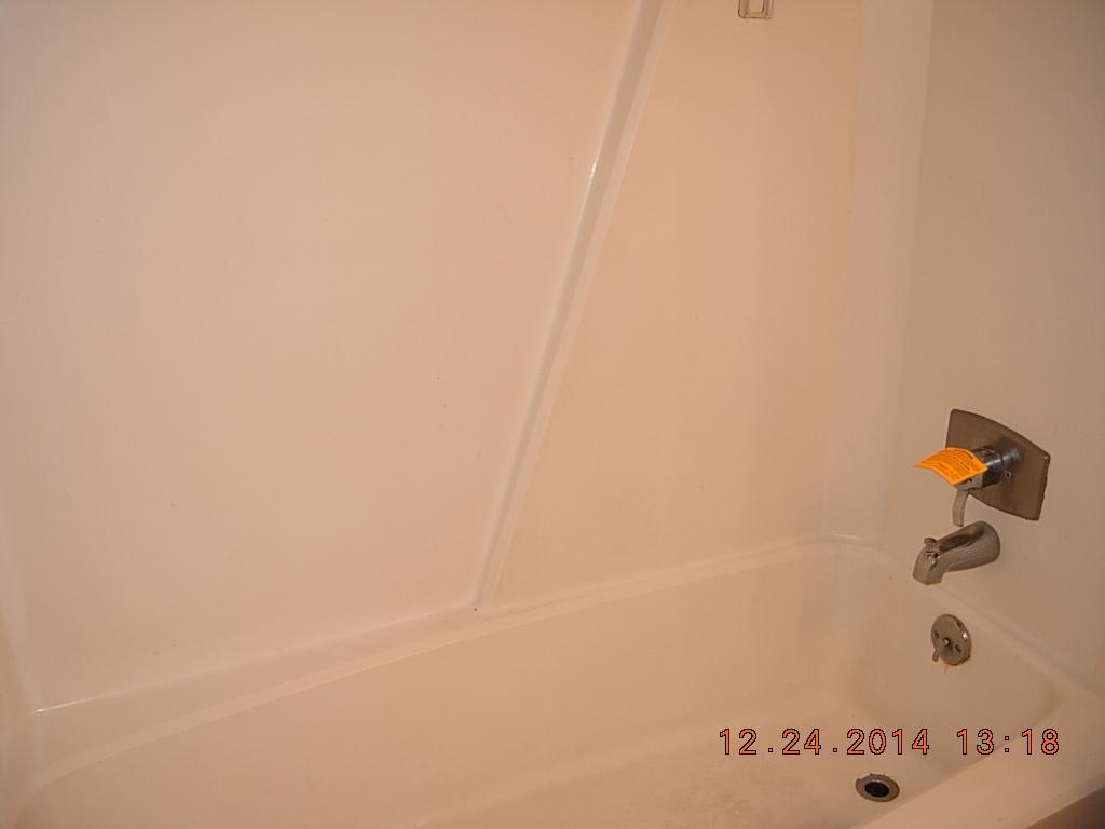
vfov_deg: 39.7
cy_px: 414
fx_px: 1149
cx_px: 552
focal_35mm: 36
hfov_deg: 51.4
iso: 50
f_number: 2.7
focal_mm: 7.5
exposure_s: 1/45.2
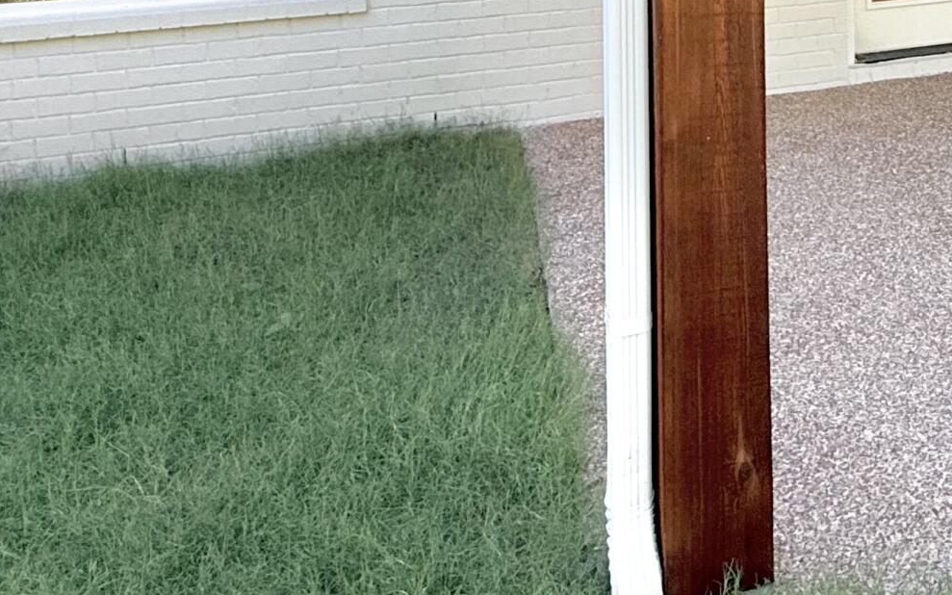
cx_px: 940
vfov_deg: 23.5
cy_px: -269
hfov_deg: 39.4
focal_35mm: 45
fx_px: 1167
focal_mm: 2.22
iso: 50
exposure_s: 1/155
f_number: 2.2
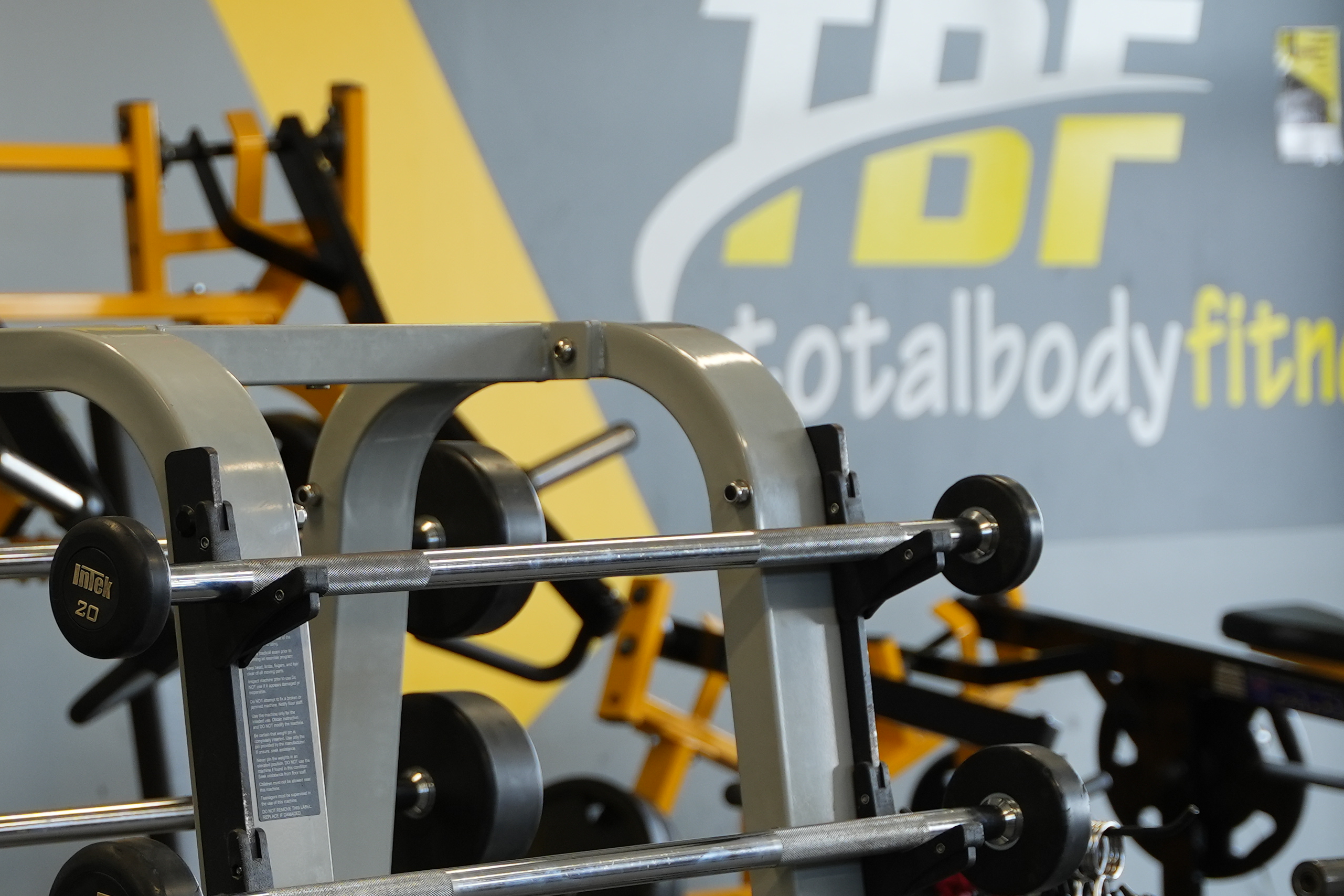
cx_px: 160
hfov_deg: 14.0
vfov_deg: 9.4
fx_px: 5423
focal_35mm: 145
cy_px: 748
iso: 400
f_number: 2.8
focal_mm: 53.1
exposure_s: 1/100
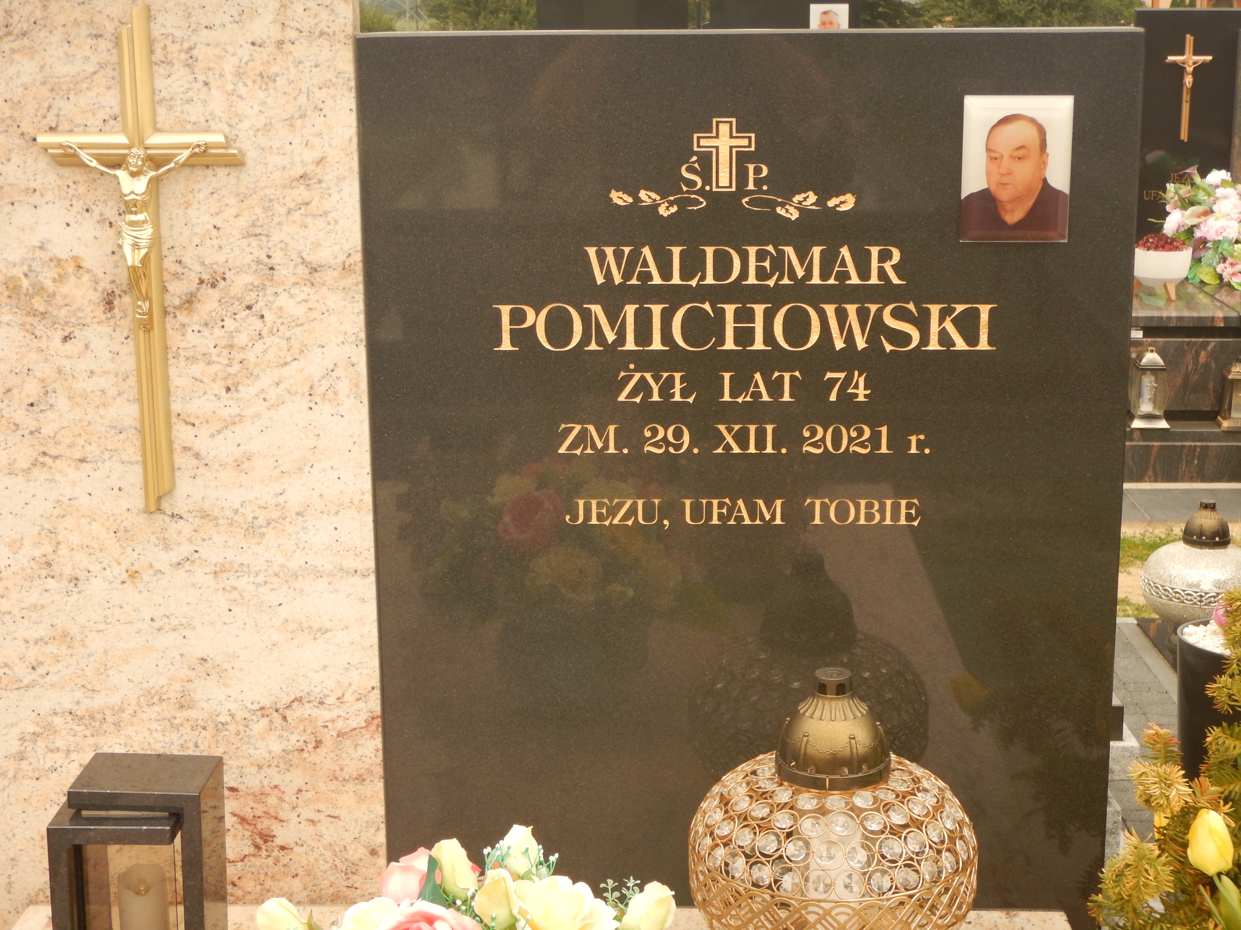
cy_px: 465
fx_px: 2008
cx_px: 620
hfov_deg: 34.3
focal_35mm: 56
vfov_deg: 26.1
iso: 125
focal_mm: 10.1
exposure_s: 1/200
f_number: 4.4
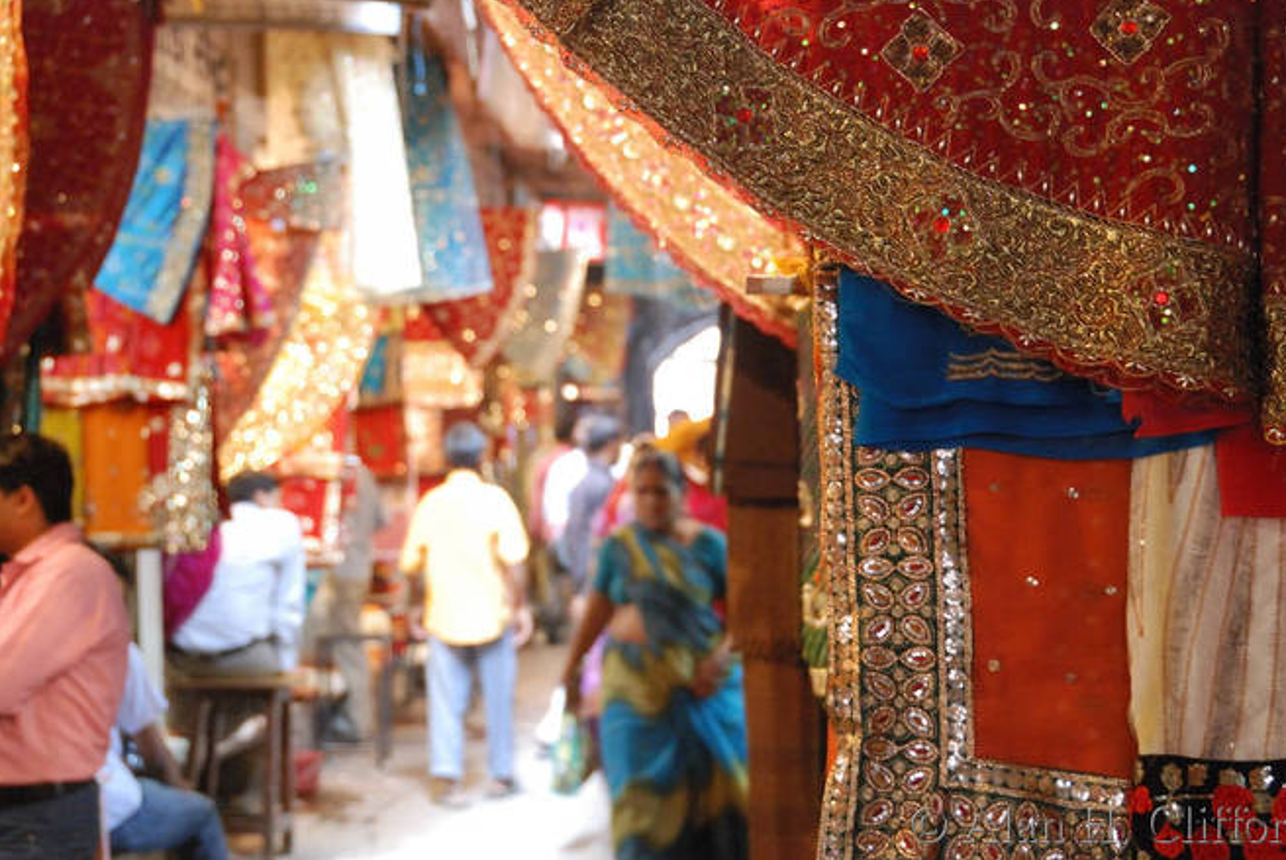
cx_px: 682
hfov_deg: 25.3
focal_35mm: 80
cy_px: 413
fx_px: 2861
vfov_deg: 17.1
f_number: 4.8
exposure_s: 1/25
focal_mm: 50
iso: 1600
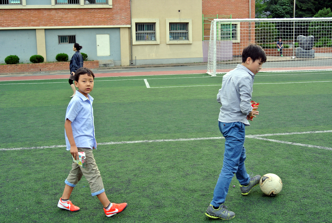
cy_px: 112
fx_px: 397
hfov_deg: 45.4
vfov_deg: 31.3
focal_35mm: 43
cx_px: 166
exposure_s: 1/200
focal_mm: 16.1
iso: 200
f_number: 4.2
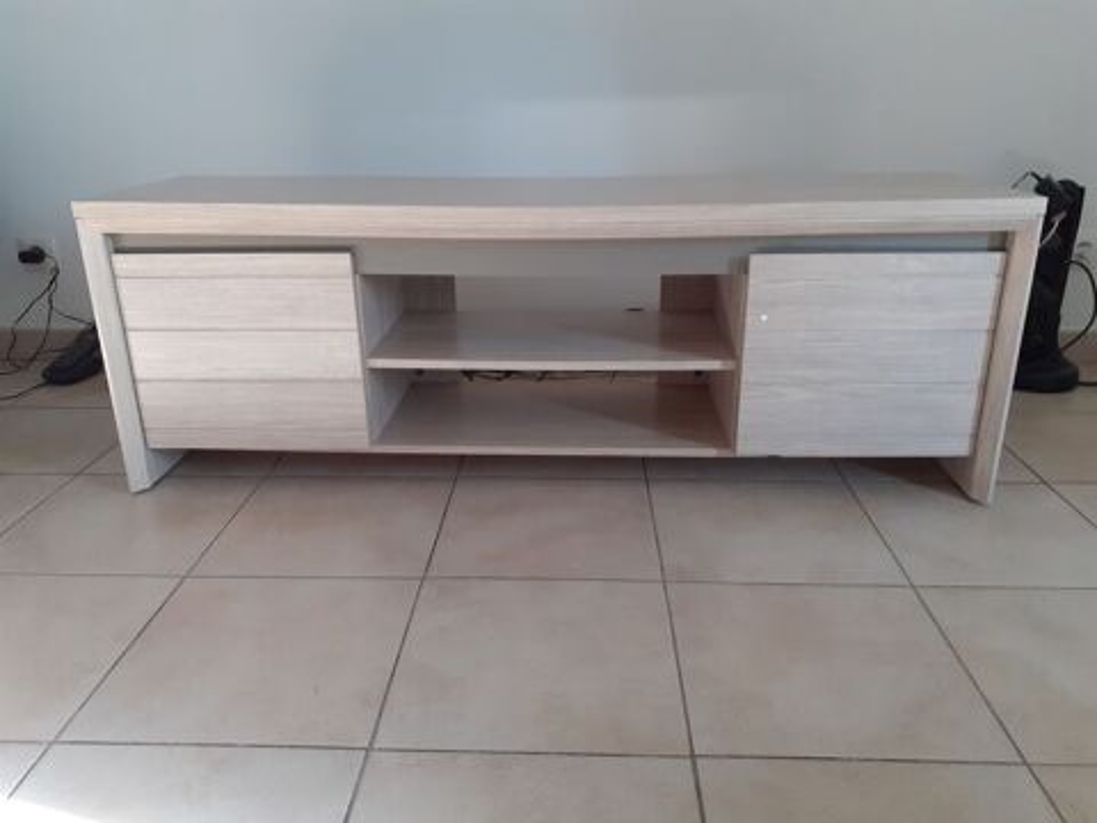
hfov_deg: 65.3
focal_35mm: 27
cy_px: 412
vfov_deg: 51.4
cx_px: 548
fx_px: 856
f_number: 1.9
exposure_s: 1/50
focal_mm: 3.6
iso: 100
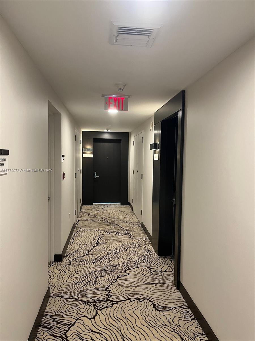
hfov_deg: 53.1
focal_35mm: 26
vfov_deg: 67.3
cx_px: 128
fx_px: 255
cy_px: 170
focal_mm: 5.1
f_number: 1.6
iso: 250
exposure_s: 1/60
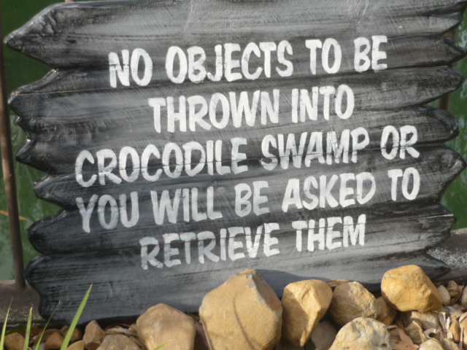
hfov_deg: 29.4
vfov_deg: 22.3
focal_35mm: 66
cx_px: 234
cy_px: 175
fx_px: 890
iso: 100
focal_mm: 6.8
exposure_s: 1/250
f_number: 3
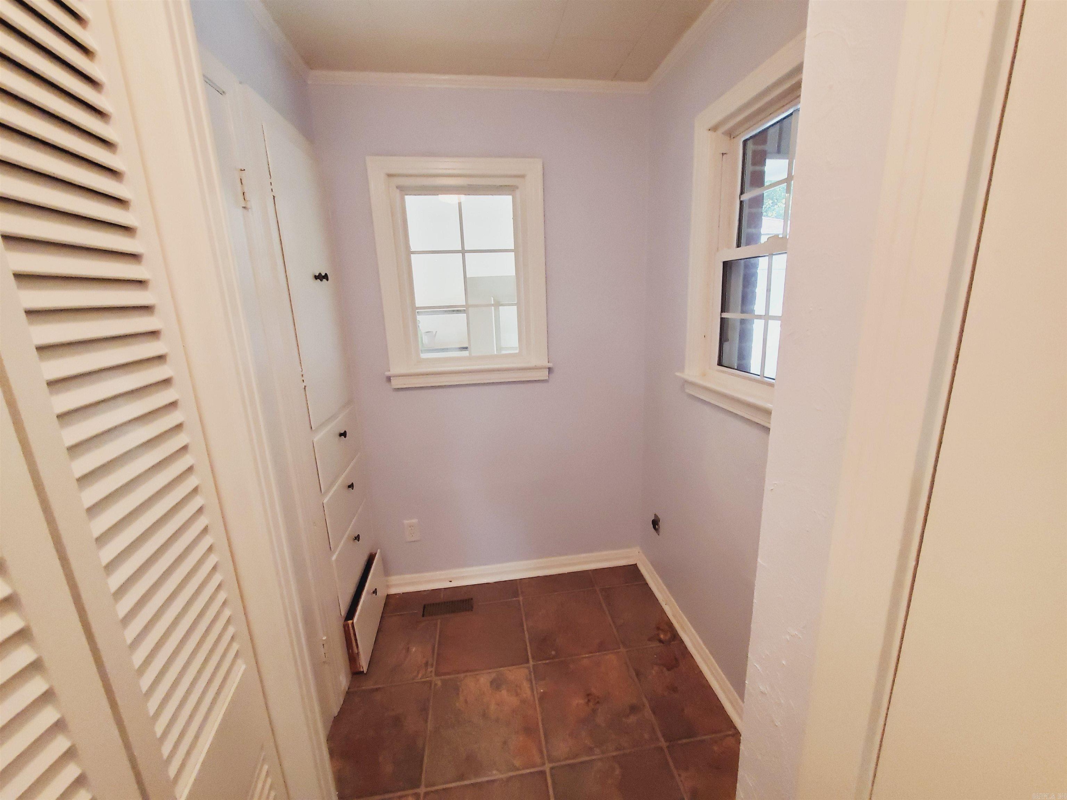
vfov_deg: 89.9
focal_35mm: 13
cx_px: 534
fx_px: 401
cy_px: 400
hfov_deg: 106.2
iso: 640
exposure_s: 1/60
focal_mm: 1.8
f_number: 2.2
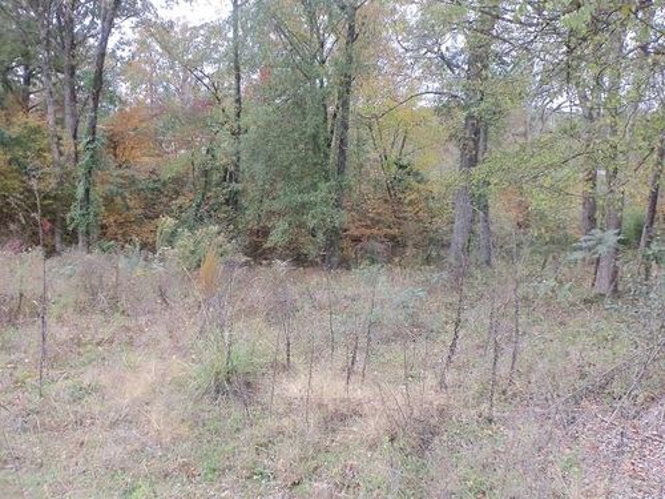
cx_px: 332
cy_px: 250
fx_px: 538
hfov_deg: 63.4
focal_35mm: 28
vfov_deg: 49.7
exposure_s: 1/100
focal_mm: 5.1
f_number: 3.3
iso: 64
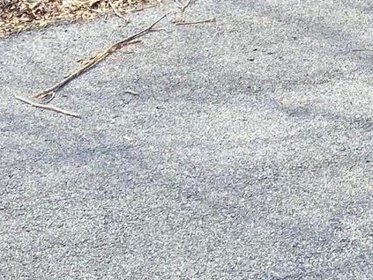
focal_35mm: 131
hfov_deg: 14.7
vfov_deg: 10.2
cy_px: -342
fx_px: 1413
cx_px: 388
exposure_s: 1/437
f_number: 1.8
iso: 32
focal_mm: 4.25
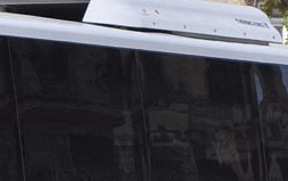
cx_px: -248
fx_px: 5340
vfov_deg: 1.9
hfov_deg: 3.1
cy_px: 219
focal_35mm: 680
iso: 400
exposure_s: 1/1250
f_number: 5.3
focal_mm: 80
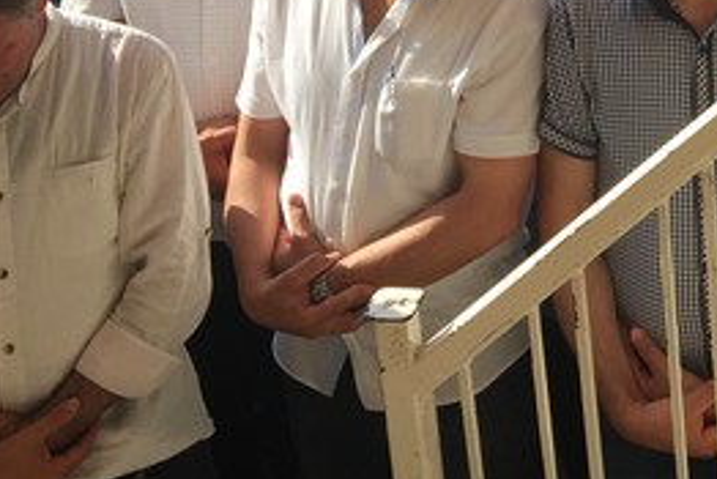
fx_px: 1534
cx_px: 736
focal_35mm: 77
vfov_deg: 16.6
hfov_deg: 24.9
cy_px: -164
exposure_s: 1/898
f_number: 2.2
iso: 32
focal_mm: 4.15
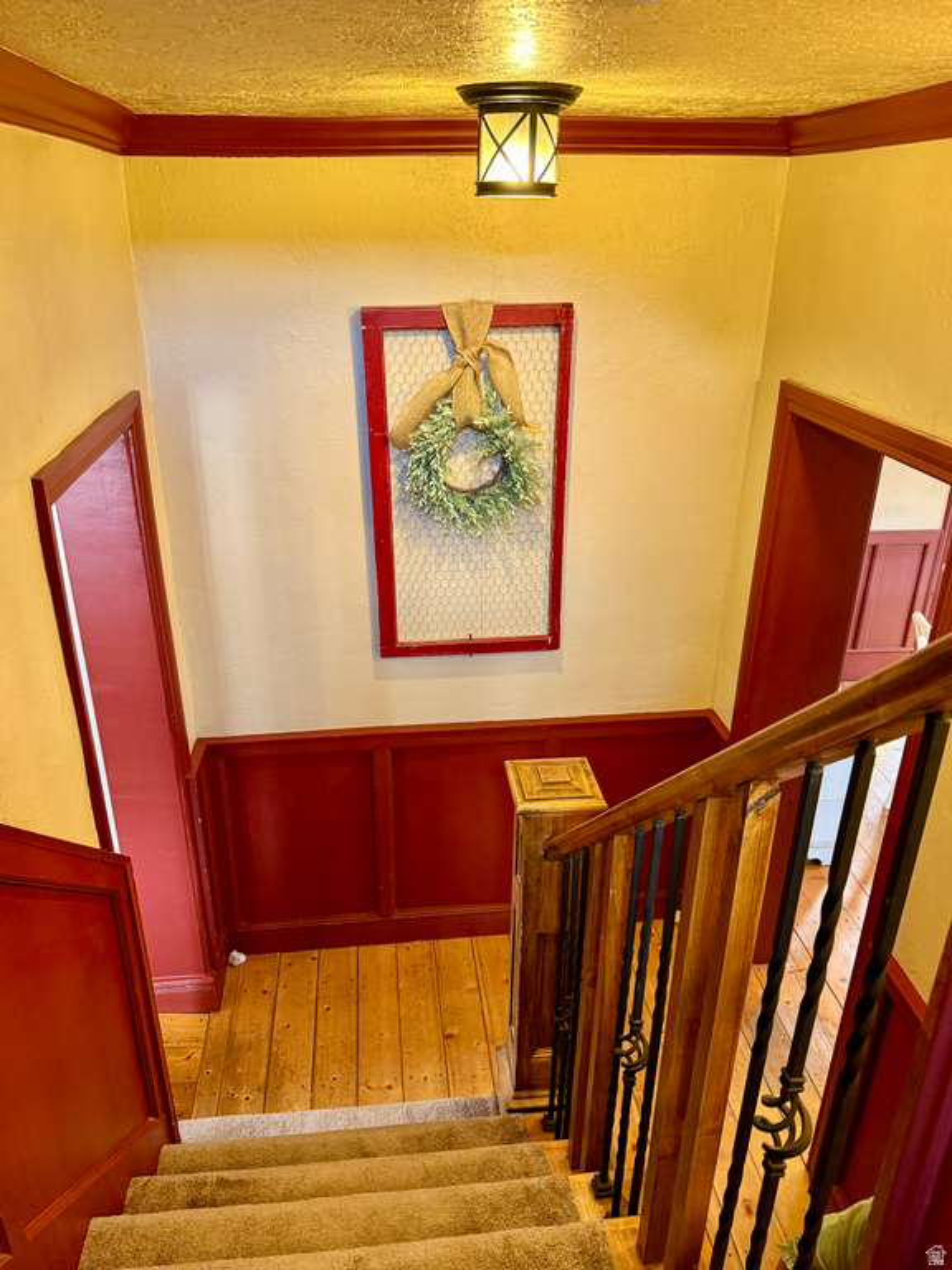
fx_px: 880
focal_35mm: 24
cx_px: 476
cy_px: 635
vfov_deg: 71.6
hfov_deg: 56.8
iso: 400
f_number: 1.78
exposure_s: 1/60
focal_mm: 6.76
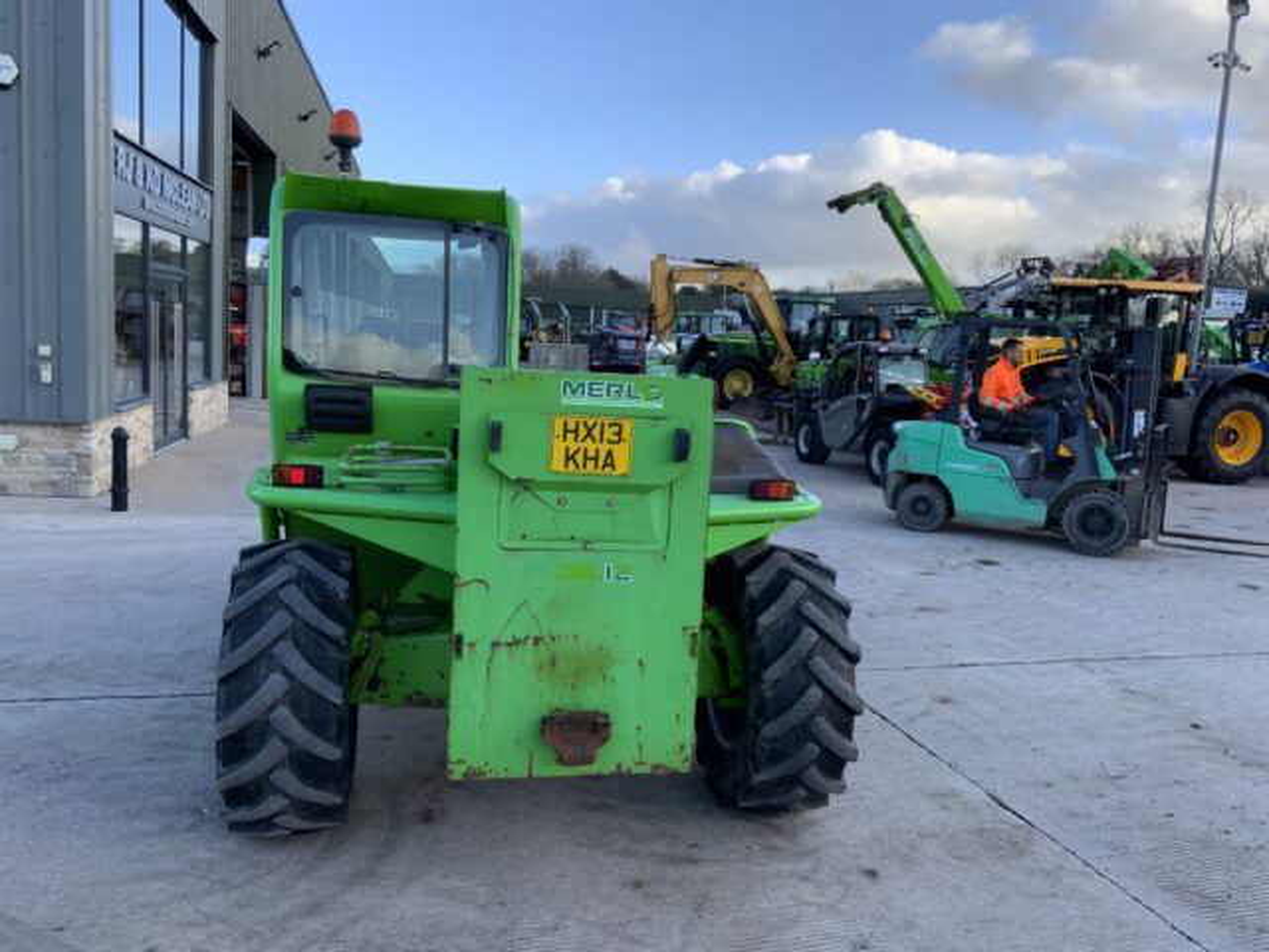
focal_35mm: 29
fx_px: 1063
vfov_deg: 48.2
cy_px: 476
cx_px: 634
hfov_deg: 61.7
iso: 16
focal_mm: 3
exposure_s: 1/380
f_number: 1.8
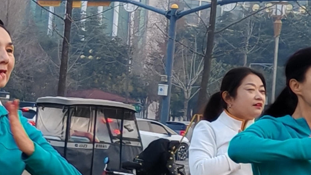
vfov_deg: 5.9
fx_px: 1682
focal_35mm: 204
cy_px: 45
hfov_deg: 9.9
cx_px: -272
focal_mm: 5.52
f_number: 1.95
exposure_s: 1/110
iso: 50
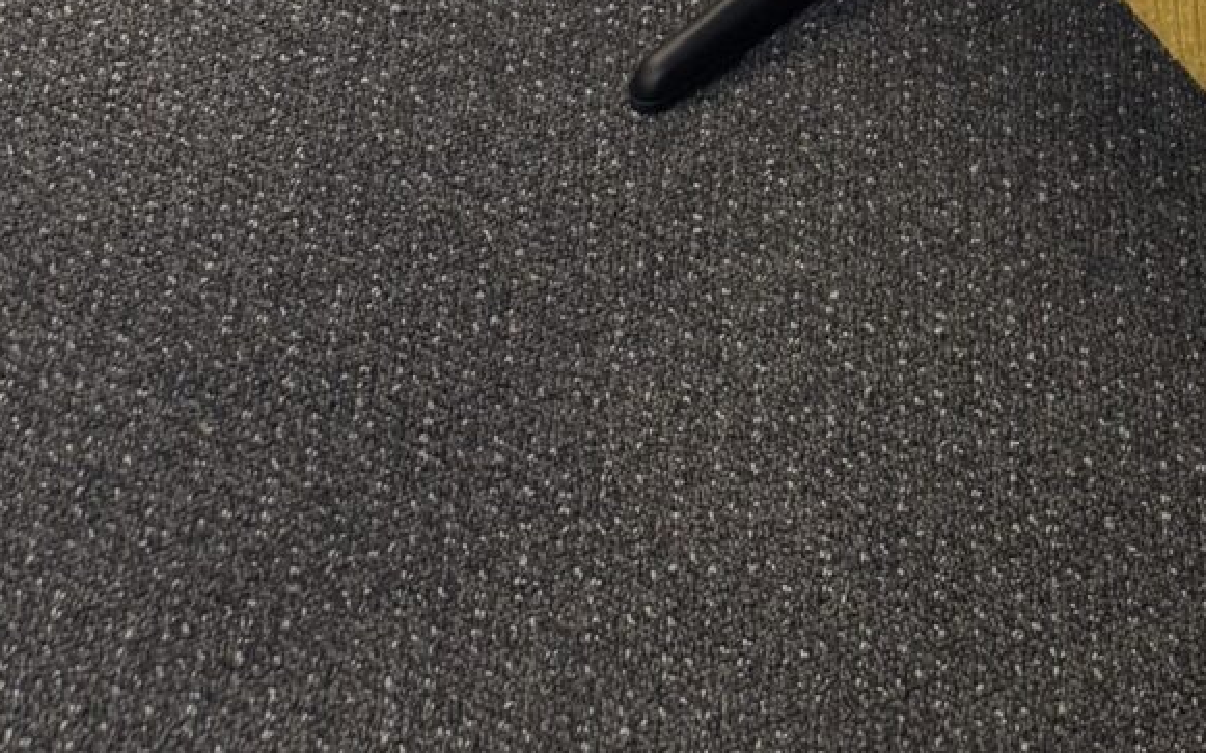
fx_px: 3681
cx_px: 1650
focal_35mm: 112
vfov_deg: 9.9
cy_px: -1222
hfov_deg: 17.3
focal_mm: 6.76
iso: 160
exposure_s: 1/50
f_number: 1.78
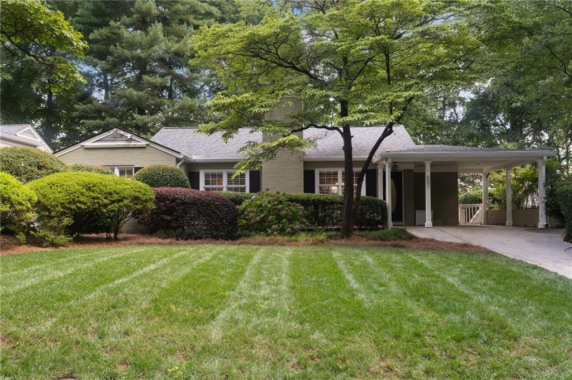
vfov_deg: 41.1
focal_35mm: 32
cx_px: 286
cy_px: 190
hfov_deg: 58.8
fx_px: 508
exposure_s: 1/10
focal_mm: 32
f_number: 8
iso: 100
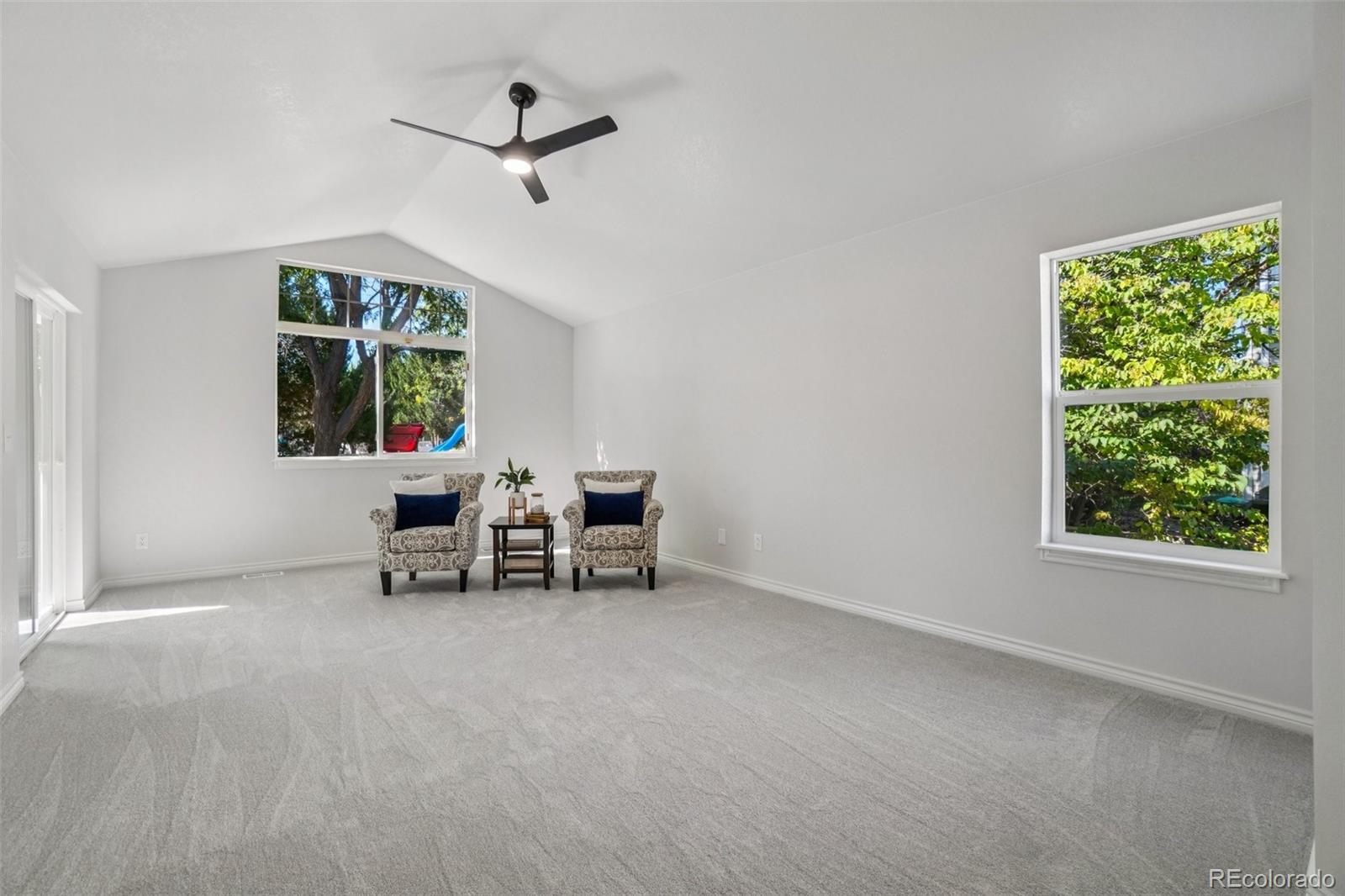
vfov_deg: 77.3
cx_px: 672
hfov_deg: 100.4
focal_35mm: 15
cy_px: 448
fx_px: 560
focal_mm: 10
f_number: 8
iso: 400
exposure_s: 1/50
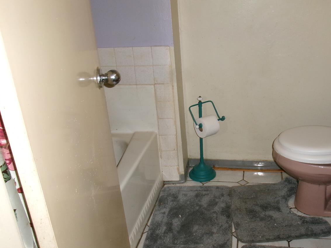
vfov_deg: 38.6
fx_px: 354
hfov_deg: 49.7
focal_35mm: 37
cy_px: 130
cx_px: 205
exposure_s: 1/34
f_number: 3.9
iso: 250
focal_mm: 5.1
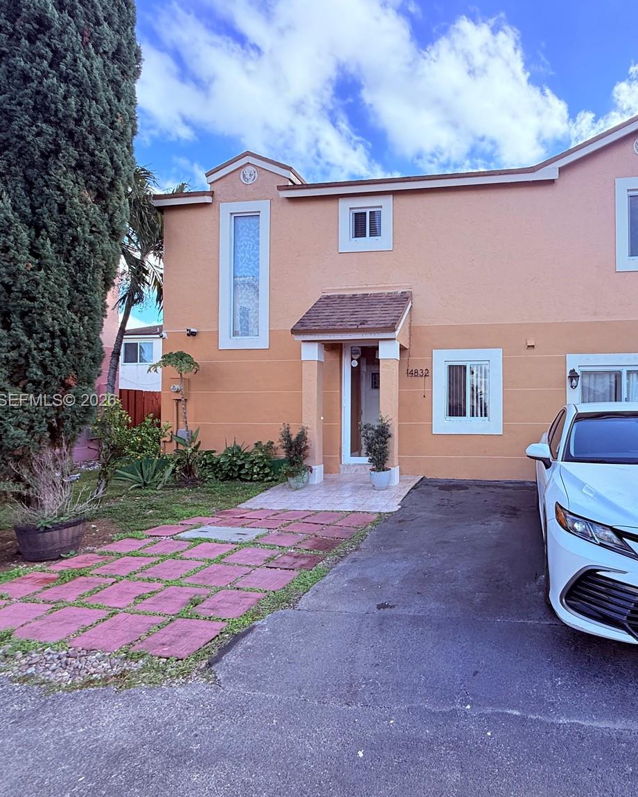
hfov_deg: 67.6
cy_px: 402
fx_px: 448
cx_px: 455
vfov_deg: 83.3
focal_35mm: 19
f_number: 2.2
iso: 50
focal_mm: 2.22
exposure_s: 1/559
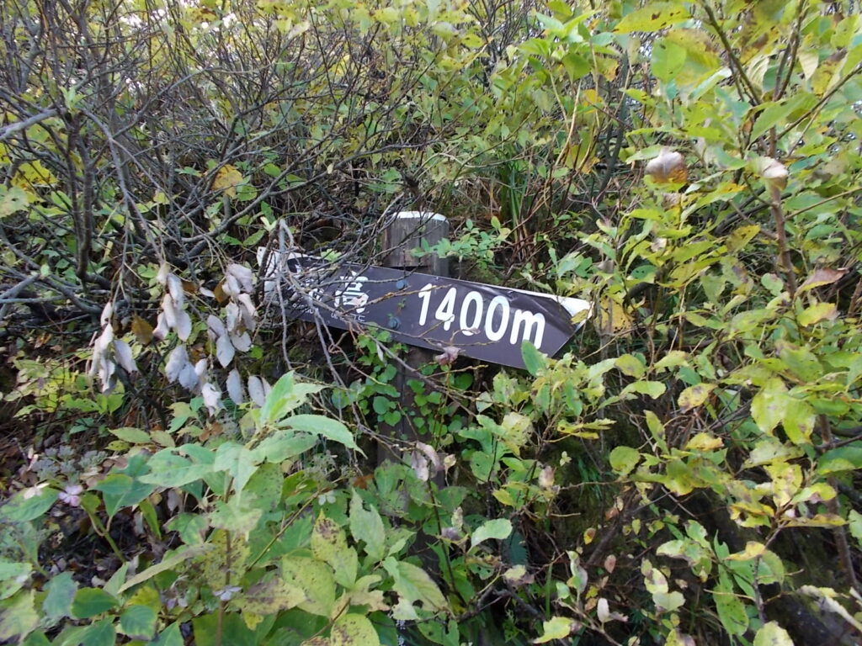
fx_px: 647
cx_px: 431
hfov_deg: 67.3
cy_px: 323
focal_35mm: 26
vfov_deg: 53.1
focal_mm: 4.6
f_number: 3.2
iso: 80
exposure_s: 1/40
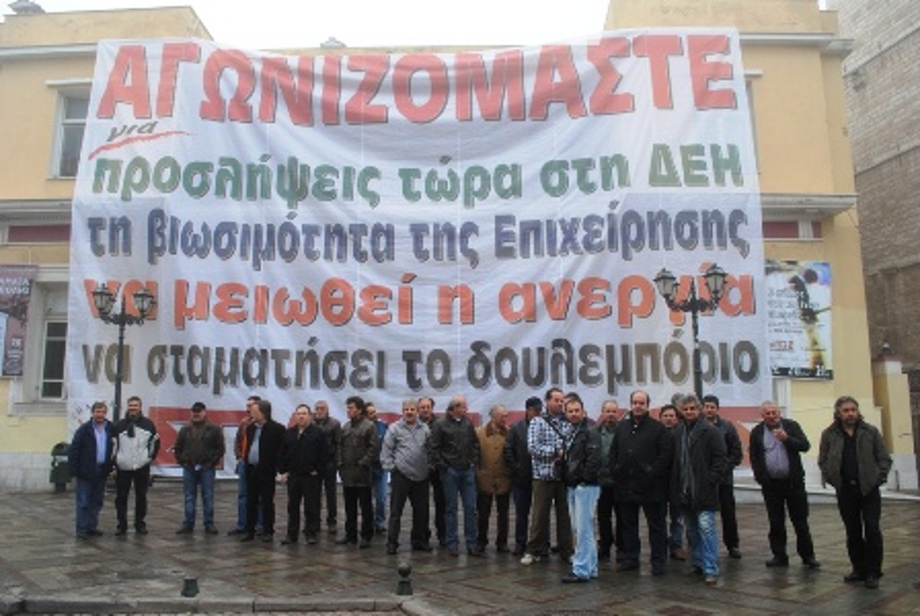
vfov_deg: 48.1
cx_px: 460
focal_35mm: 27
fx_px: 691
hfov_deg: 67.3
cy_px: 308
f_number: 5.6
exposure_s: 1/125
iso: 180
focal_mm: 18
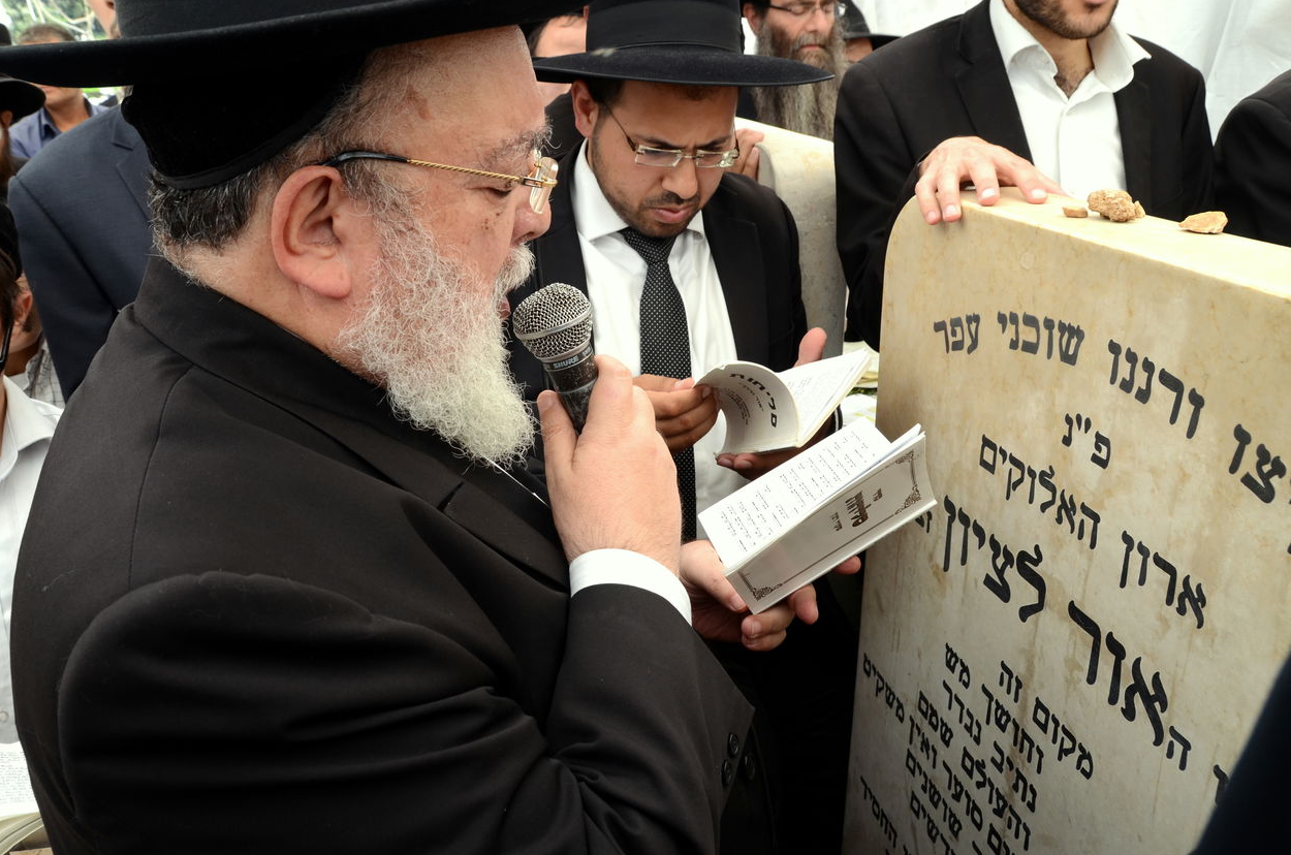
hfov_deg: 64.4
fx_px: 1022
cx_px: 585
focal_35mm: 29
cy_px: 410
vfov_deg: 45.4
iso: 320
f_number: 7.1
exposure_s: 1/125
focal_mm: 17
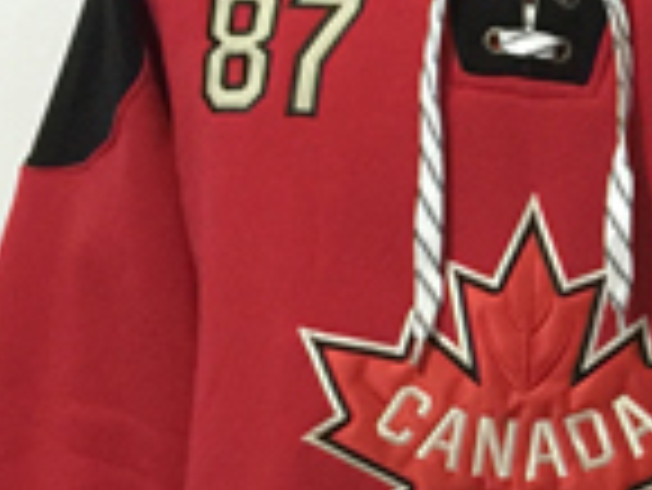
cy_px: 272
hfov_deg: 13.9
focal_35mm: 130
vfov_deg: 11.4
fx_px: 2451
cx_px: 1075
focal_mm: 4.15
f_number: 2.2
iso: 125
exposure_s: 1/8
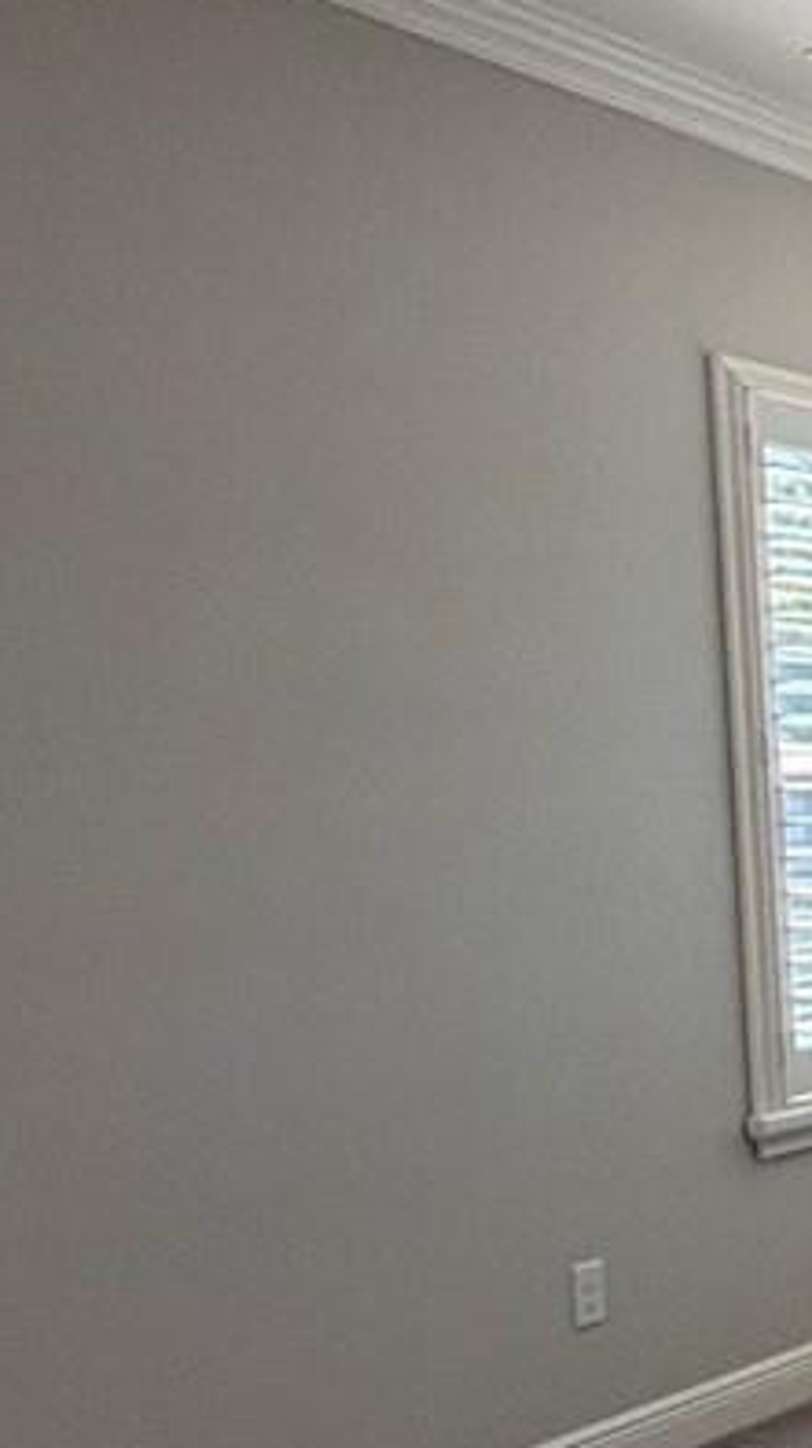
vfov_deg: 33.4
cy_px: 1033
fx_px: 2378
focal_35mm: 62
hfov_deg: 14.9
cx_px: 1727
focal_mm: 2.22
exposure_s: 1/121
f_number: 2.2
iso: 100
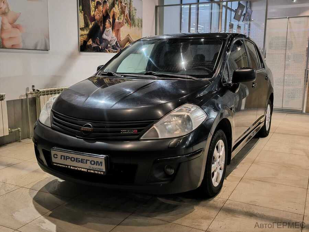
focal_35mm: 36
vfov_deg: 39.7
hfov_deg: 51.4
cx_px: 154
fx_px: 321
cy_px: 116
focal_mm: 6.92
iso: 250
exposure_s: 1/50
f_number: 1.9
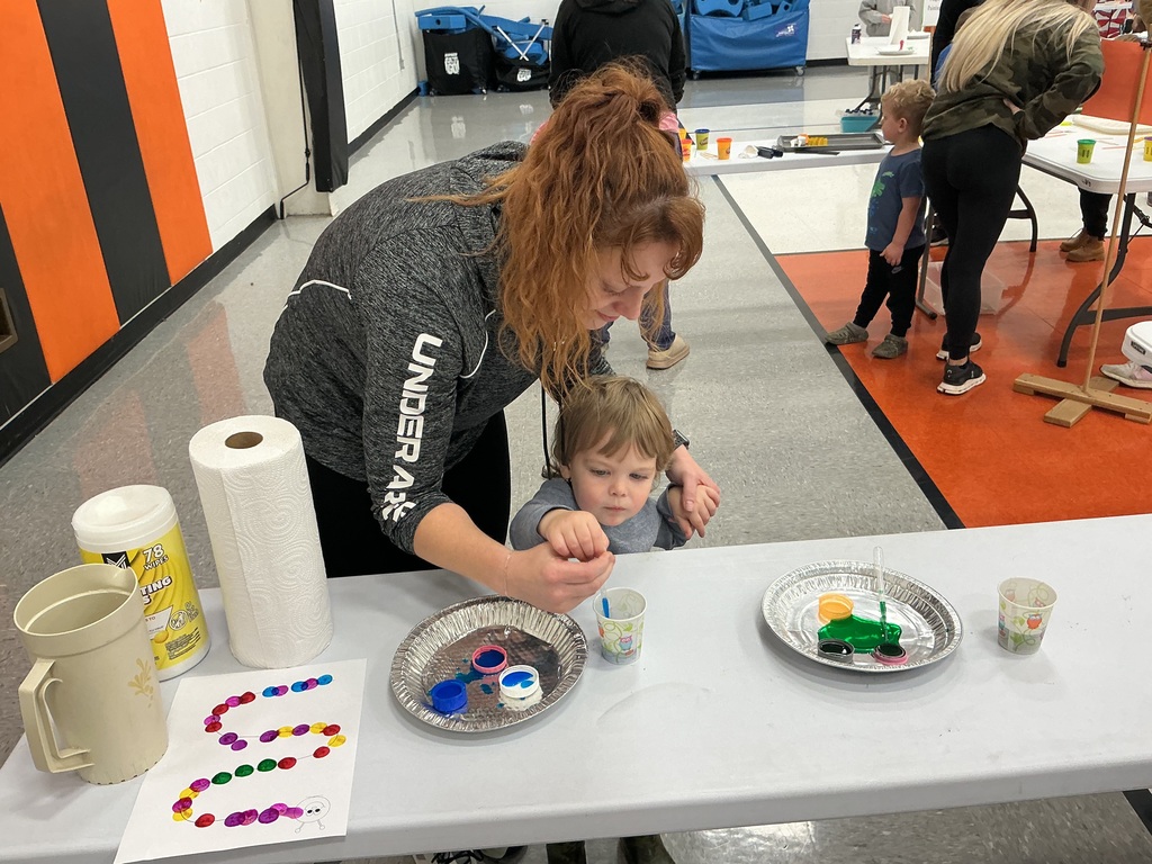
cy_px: 432
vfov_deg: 48.2
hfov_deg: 61.7
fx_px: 965
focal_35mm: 29
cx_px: 576
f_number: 1.8
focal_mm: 3
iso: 64
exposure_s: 1/60
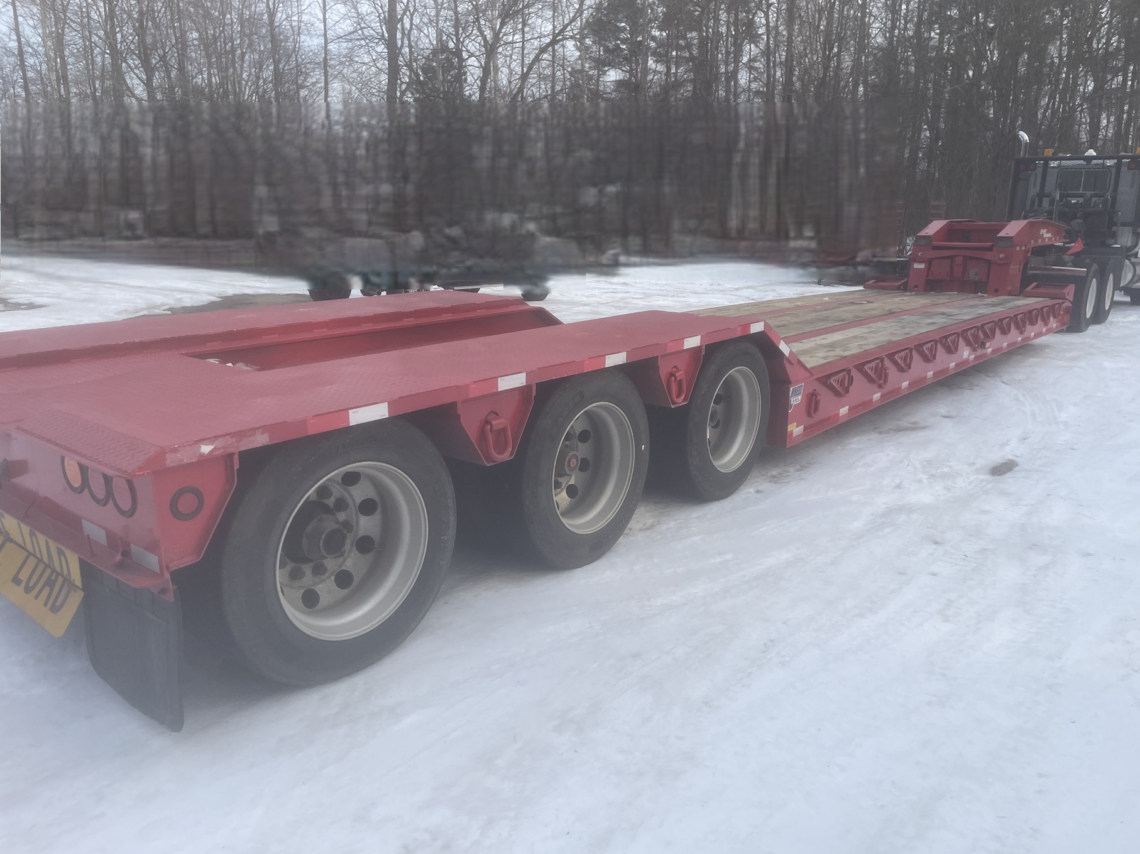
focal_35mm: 26
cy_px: 427
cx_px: 570
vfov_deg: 53.1
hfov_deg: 67.3
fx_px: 856
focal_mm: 4.2
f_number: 1.6
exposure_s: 1/1453
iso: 32
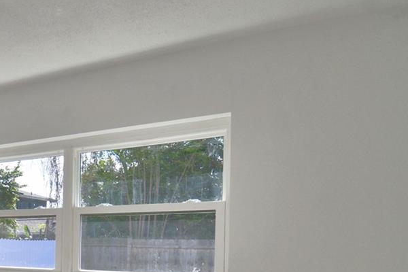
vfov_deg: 31.6
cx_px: -60
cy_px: 251
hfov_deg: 38.4
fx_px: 453
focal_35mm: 40
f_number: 4.5
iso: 140
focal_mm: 10
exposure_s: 1/500
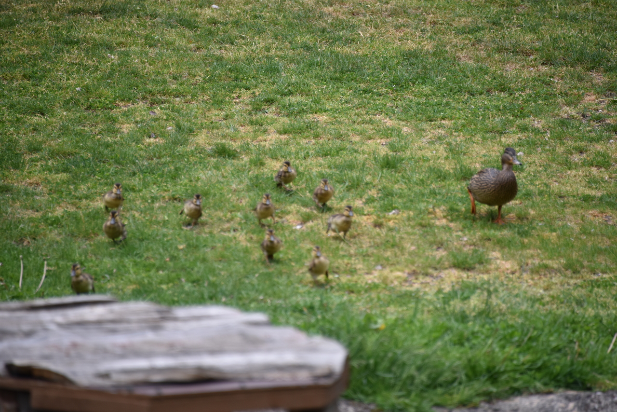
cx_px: 308
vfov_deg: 4.6
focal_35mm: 300
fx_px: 5143
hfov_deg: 6.9
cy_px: 206
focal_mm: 300
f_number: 5.6
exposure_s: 1/640
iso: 360
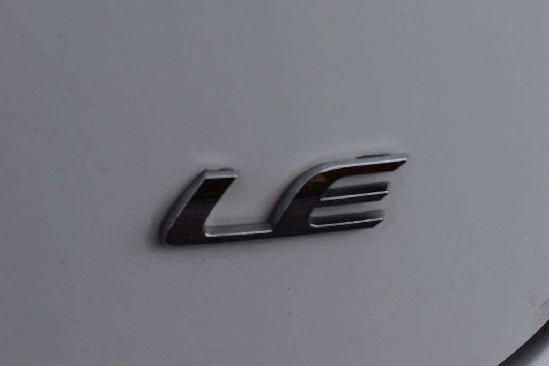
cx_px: 274
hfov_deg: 24.6
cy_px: 183
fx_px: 1258
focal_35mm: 82
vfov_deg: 16.5
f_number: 11
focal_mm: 55
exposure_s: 1/500
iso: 280
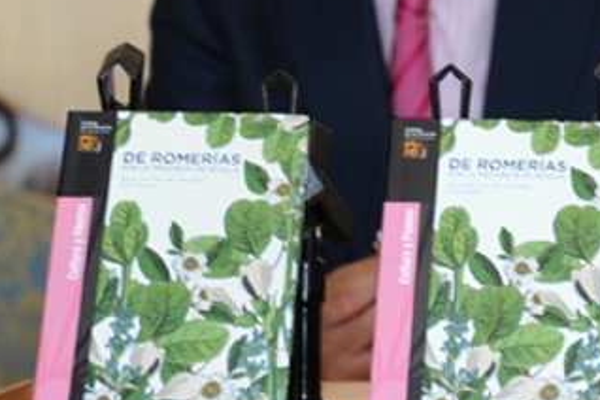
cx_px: 430
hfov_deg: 13.5
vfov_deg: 9.0
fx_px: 2533
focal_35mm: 152
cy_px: 10
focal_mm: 70
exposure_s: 1/60
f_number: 5.6
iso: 400
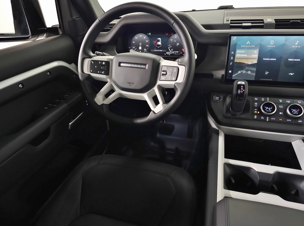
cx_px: 152
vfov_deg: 58.6
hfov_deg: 74.1
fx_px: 201
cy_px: 113
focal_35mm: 23
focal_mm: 6.3
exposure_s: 1/60
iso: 160
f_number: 1.7
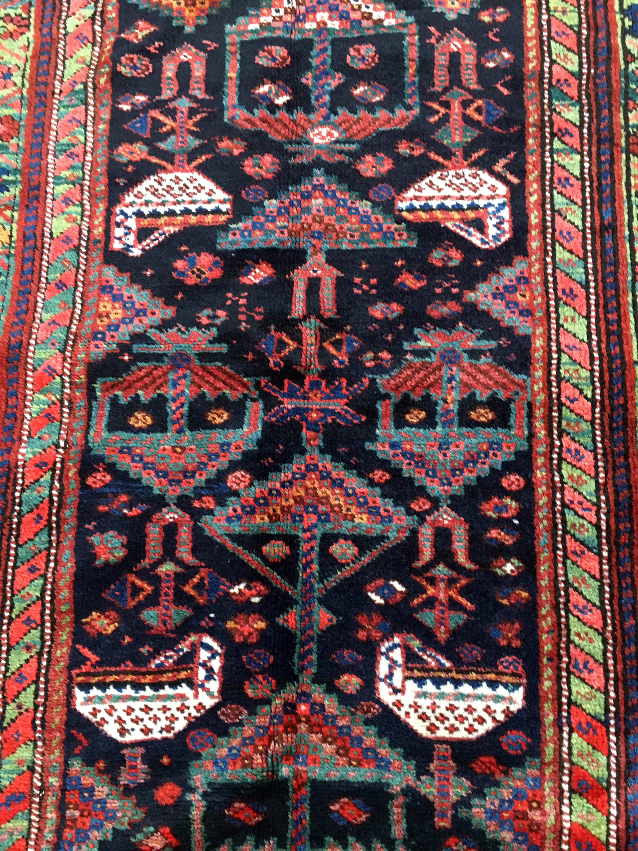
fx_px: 713
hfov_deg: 48.2
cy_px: 426
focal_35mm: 29
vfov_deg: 61.7
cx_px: 319
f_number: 2.2
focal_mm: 4.15
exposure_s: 1/20
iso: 200
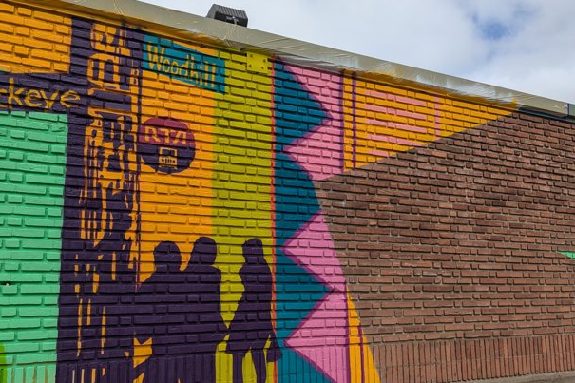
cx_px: 248
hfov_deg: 60.1
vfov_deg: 42.0
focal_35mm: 31
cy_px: 235
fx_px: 495
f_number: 1.85
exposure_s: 1/3236
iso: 48
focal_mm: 6.81
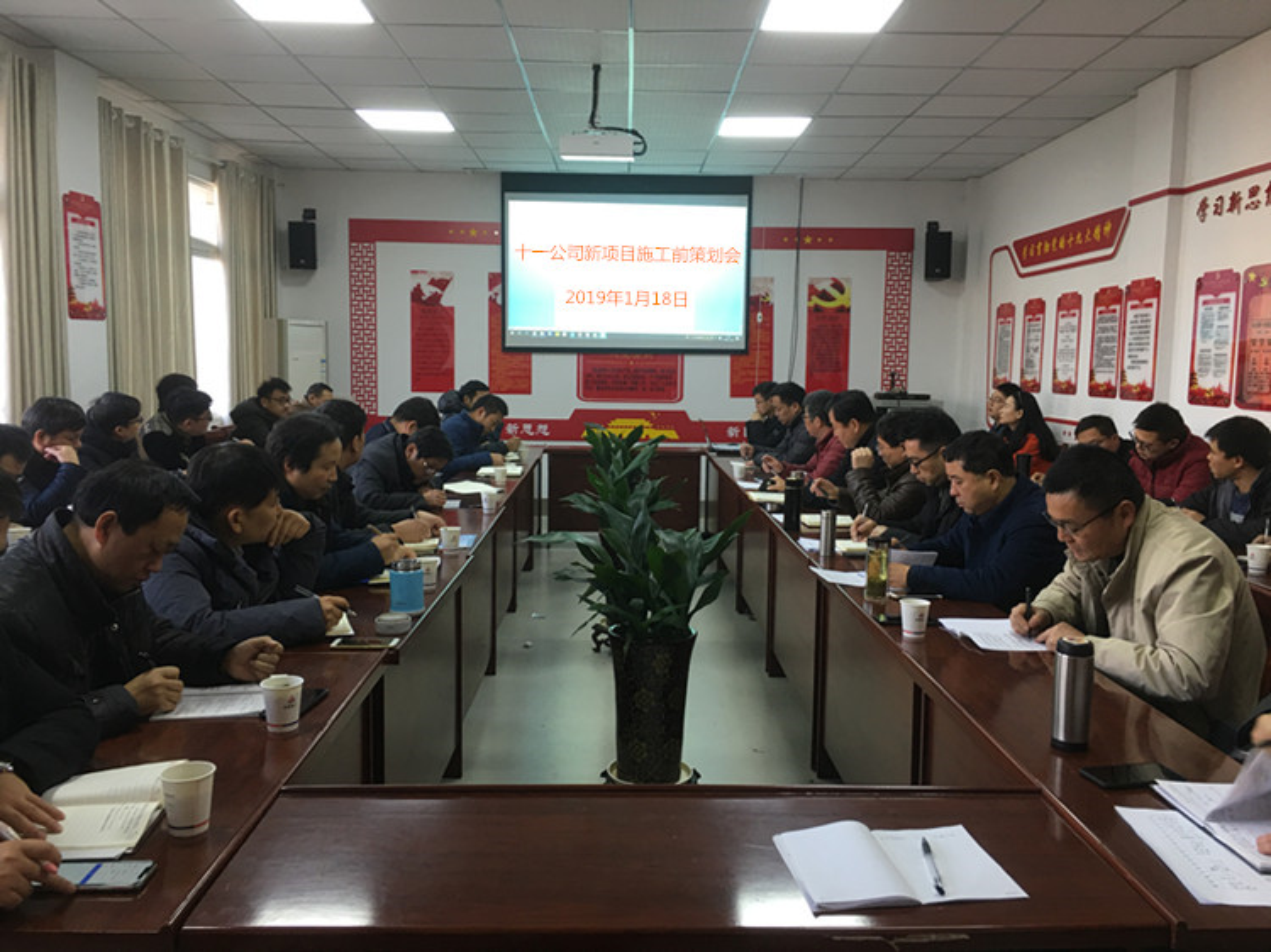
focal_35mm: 29
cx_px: 636
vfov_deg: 48.2
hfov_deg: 61.7
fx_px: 1064
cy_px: 476
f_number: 2.2
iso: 32
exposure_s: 1/17
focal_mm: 4.15
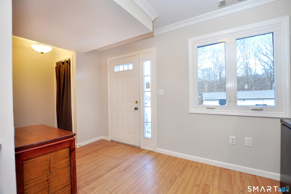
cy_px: 97
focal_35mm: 15
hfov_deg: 100.5
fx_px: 121
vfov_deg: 77.2
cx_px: 146
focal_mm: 10
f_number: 4.5
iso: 640
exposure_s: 1/50
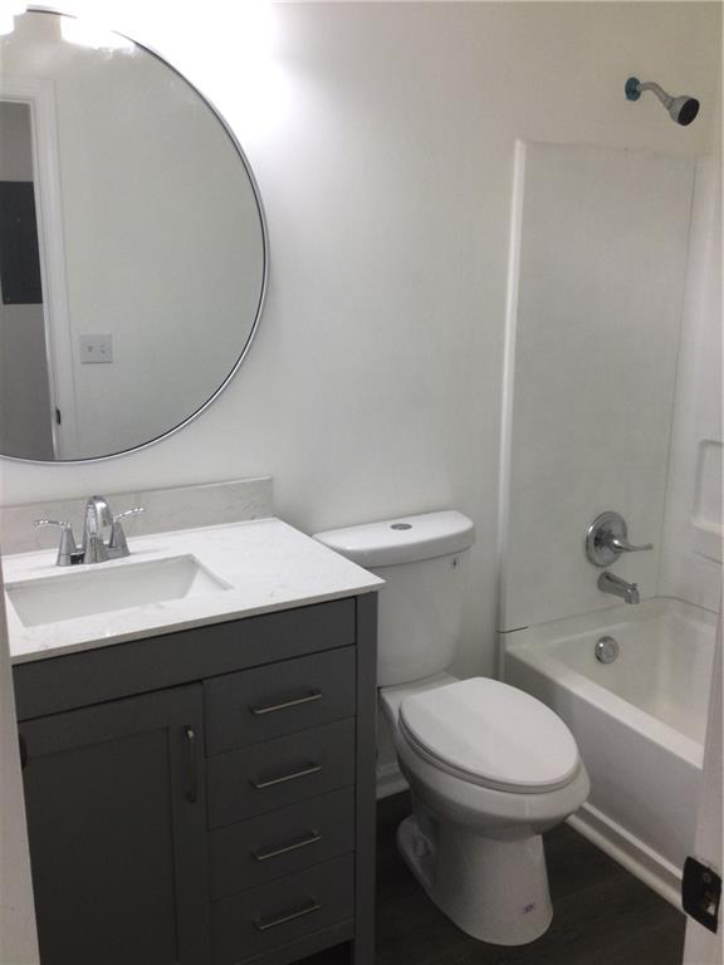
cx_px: 362
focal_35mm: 31
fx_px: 864
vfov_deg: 58.4
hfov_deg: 45.4
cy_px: 482
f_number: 2.4
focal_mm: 3.3
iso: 32
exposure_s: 1/60
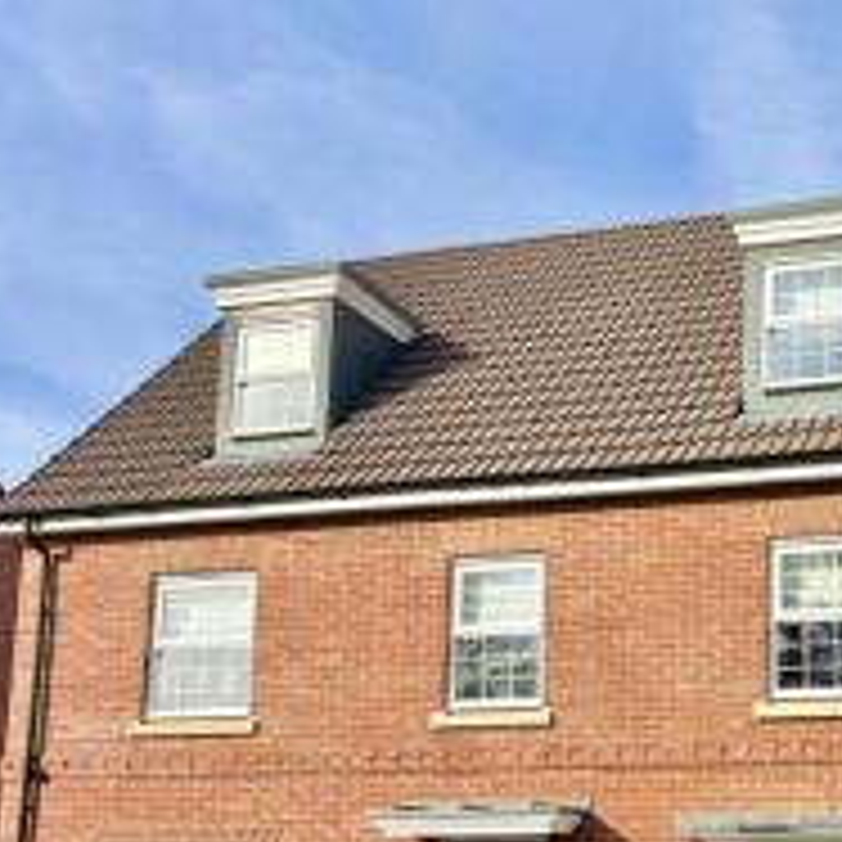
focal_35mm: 52
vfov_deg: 32.1
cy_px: 637
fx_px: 1431
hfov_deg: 31.2
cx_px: 768
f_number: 1.6
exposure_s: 1/3311
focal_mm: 5.96
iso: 50
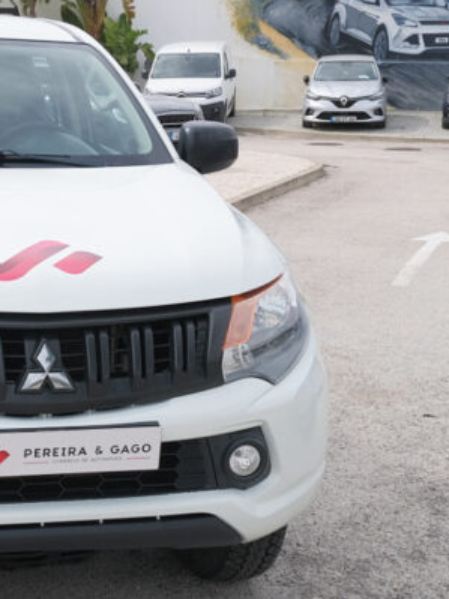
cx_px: -14
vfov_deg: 26.3
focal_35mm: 74
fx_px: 1280
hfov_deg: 19.3
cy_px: 324
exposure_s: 1/250
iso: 160
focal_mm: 19.7
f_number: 9
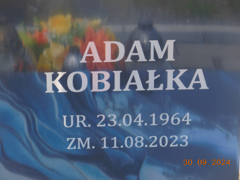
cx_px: 120
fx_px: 1012
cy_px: 90
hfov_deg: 13.5
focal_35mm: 146
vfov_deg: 10.2
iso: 200
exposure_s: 1/60
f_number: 5.2
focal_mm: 26.1
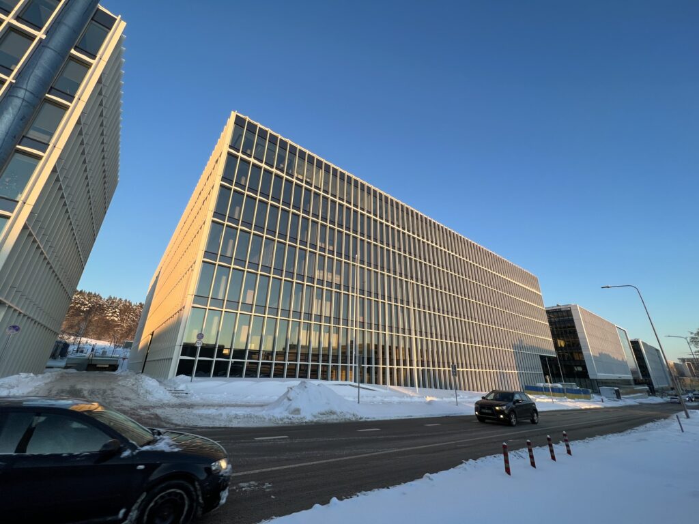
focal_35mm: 13
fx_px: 263
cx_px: 350
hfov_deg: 106.2
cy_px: 262
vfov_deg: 89.9
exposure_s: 1/295
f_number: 1.8
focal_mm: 1.57
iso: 32
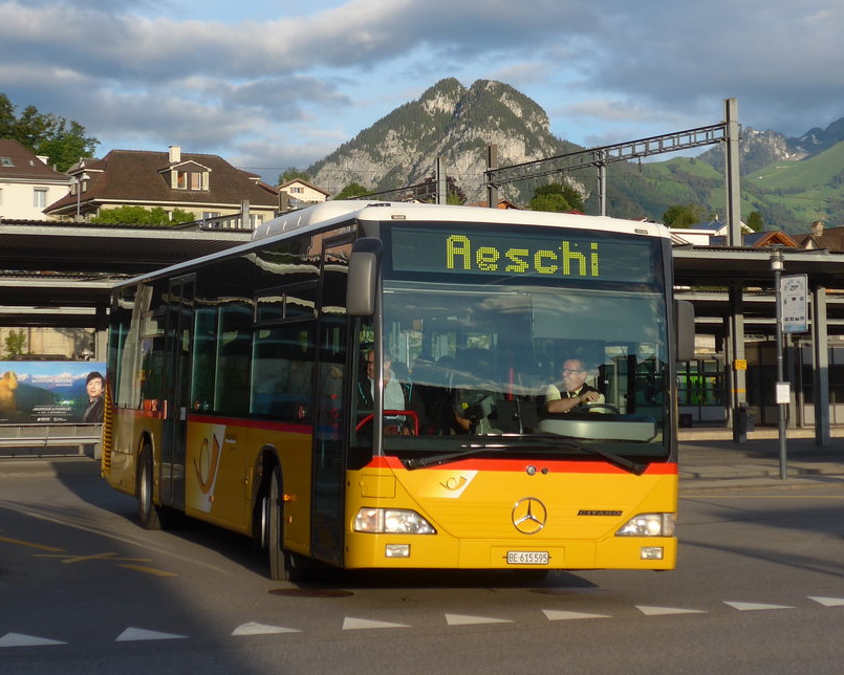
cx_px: 384
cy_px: 208
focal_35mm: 80
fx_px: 1998
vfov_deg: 19.1
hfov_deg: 23.8
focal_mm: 11.3
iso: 80
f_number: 3.4
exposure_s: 1/640
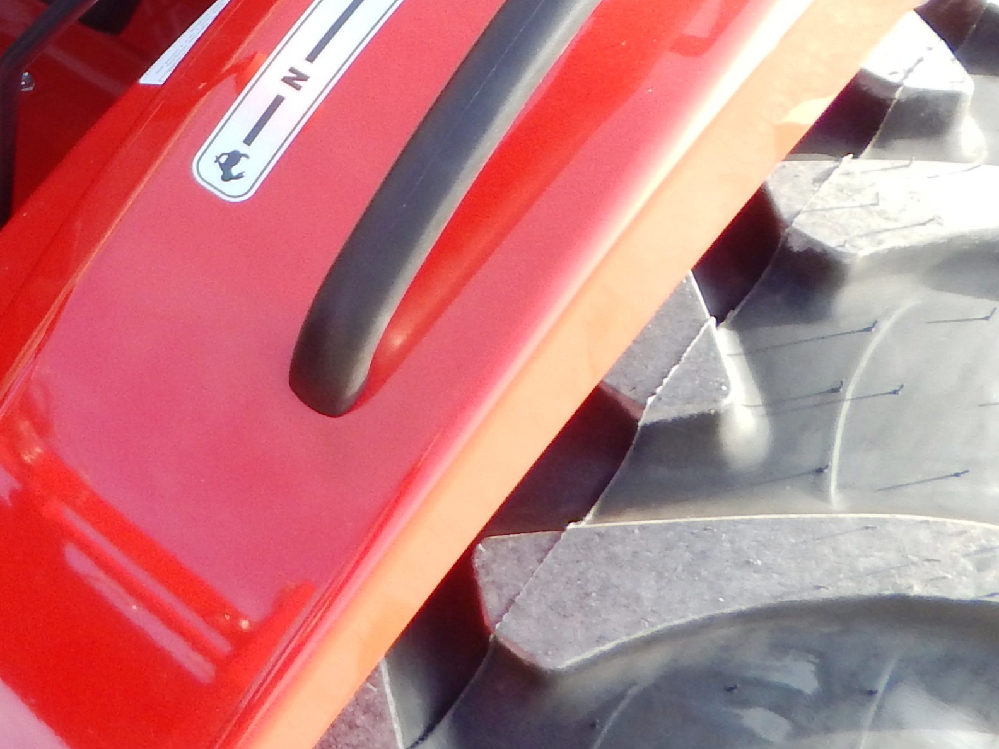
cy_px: -233
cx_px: -438
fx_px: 1847
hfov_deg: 24.5
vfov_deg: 20.8
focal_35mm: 64
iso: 125
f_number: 3
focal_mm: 4
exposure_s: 1/160
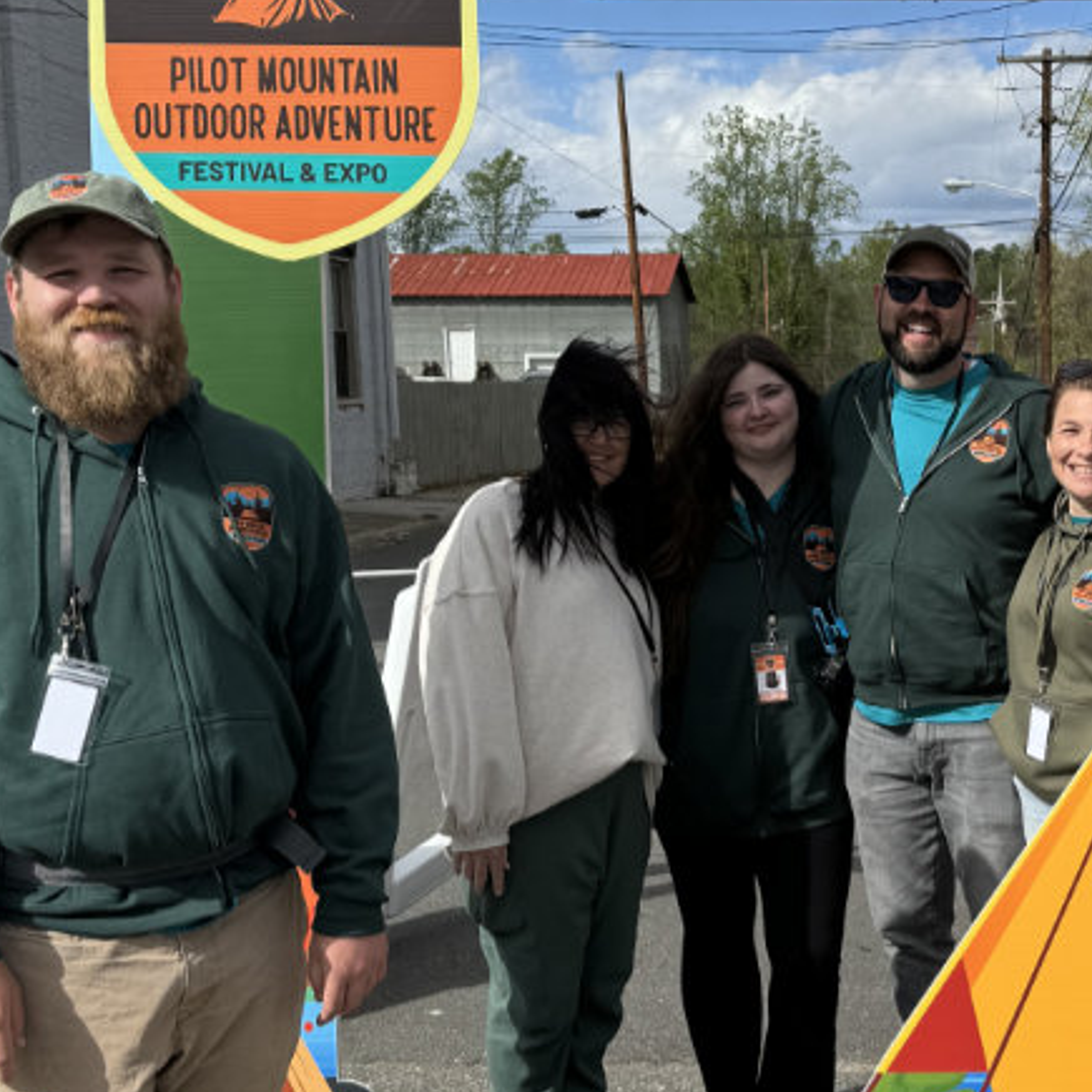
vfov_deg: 32.8
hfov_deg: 31.7
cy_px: 599
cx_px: 911
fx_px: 1856
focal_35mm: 52
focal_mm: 6.8
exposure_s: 1/4950
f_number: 1.8
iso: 80
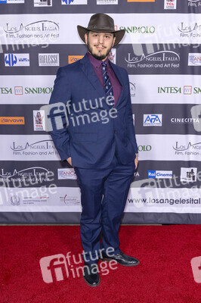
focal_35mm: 34
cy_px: 152
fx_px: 289
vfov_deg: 55.1
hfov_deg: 38.3
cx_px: 100
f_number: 5.6
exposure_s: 1/200
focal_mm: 34.5
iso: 800
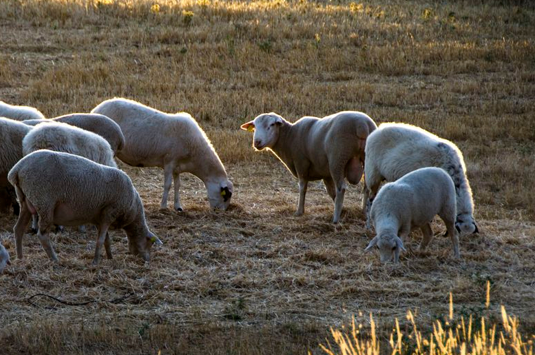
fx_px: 4640
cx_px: 188
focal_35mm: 313
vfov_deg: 4.4
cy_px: 235
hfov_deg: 6.6
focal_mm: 135
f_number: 5.6
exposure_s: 1/100
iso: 100
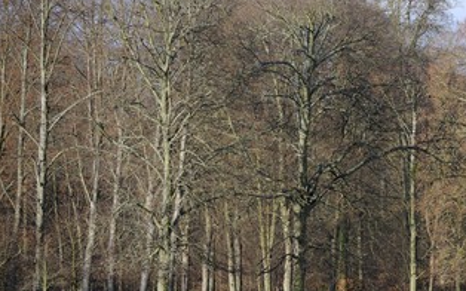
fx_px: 3466
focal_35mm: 273
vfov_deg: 4.8
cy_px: 159
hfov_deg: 7.7
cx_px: 306
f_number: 4.5
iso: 200
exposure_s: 1/400
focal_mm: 200
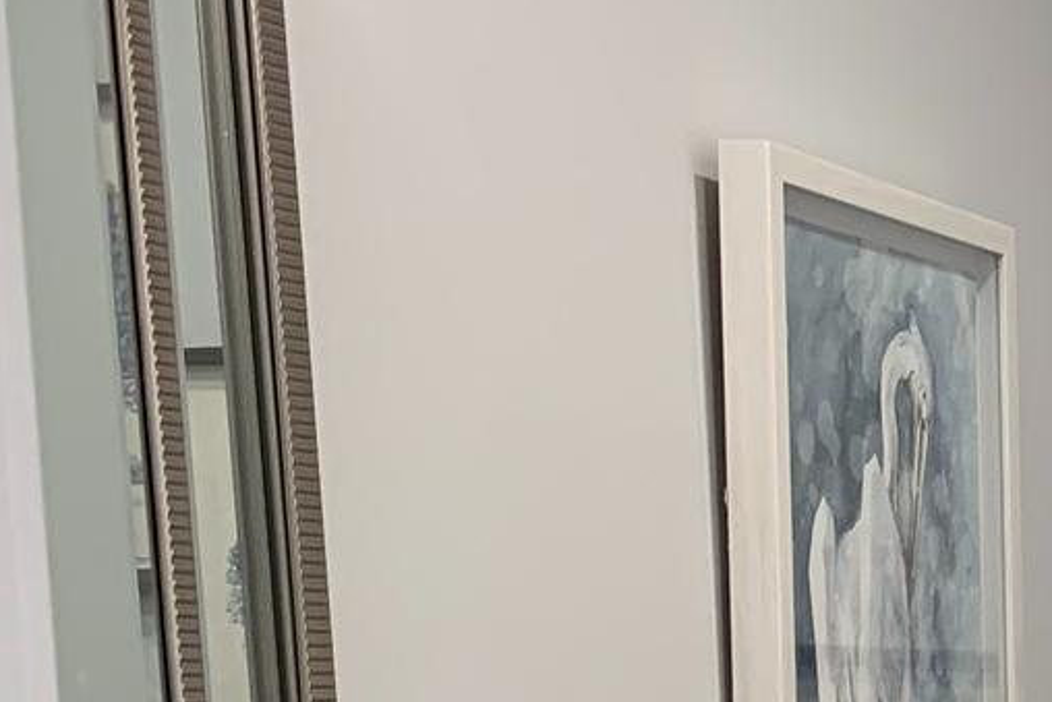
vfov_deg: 11.8
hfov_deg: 15.7
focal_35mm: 109
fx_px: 3186
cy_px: 1149
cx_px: 1949
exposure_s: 1/60
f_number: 1.8
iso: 80
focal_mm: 4.25
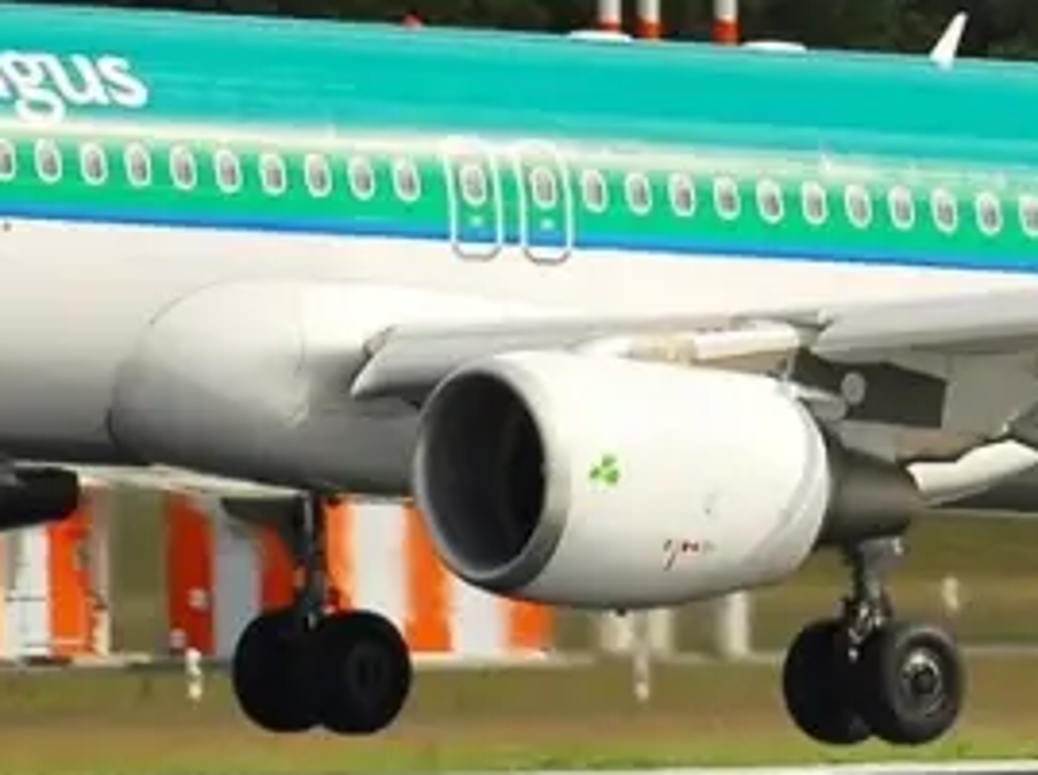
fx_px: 32941
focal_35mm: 1100
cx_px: 803
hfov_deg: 1.8
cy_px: 253
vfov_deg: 1.3
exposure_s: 1/500
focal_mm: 200
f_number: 8
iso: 200
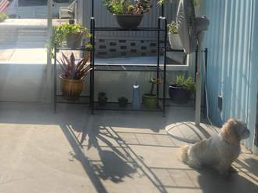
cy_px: 31
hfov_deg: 32.8
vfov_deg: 25.5
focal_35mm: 56
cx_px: 31
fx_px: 417
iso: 20
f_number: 1.8
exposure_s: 1/1199
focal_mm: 5.4
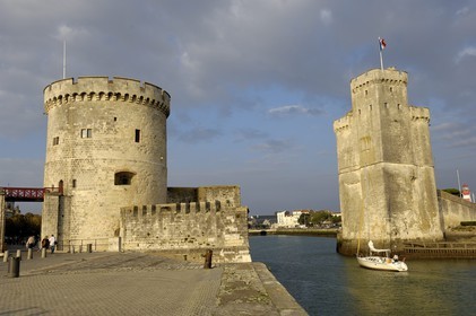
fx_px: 396
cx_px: 238
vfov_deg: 43.5
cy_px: 158
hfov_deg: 62.0
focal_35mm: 30
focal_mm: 20
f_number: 10
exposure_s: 1/160
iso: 100
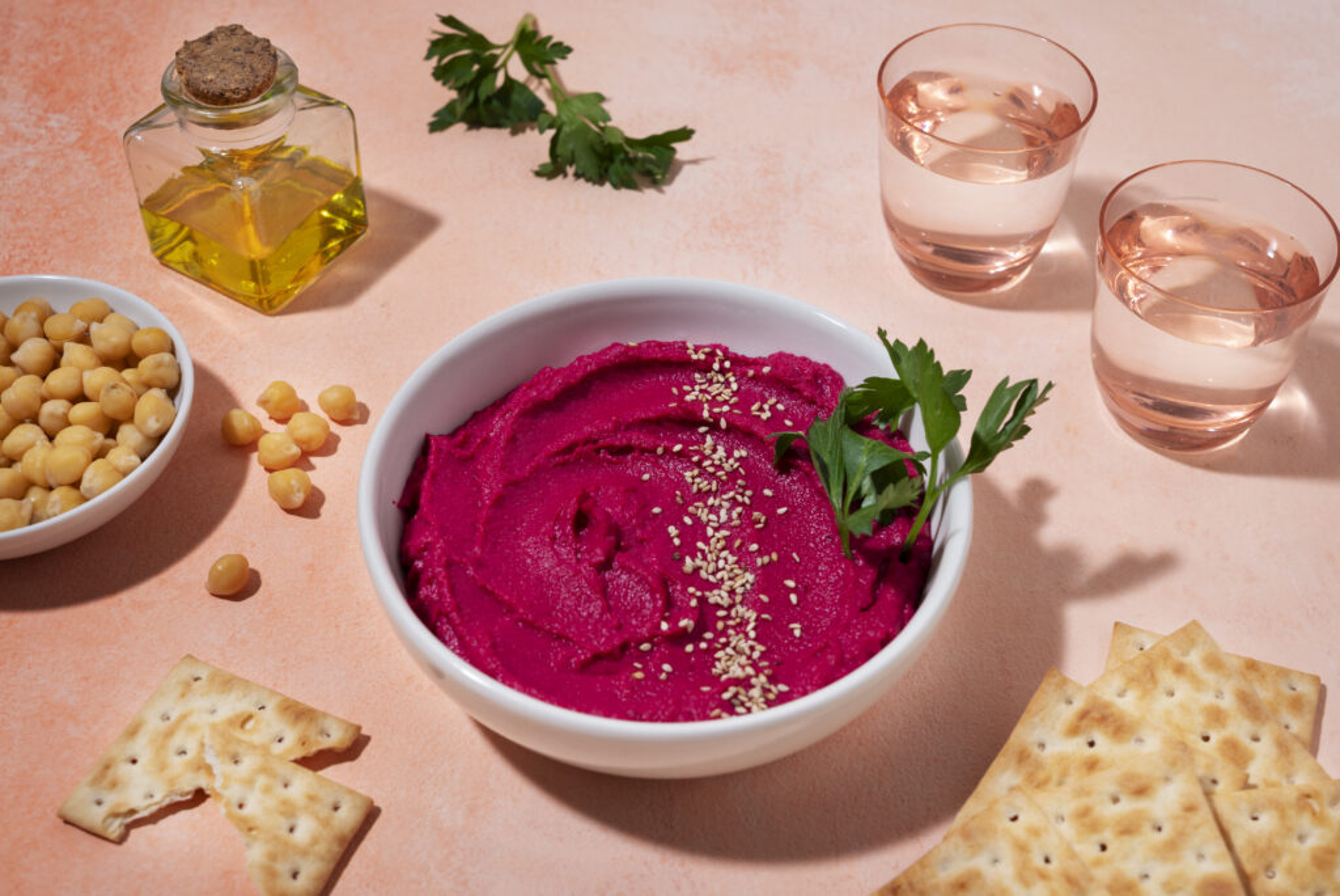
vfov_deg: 27.0
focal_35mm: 50
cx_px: 670
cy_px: 448
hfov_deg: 39.6
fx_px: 1862
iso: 200
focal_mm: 50
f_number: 8
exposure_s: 1/125
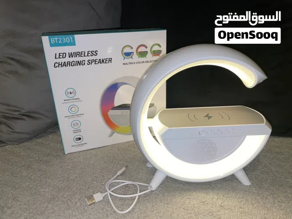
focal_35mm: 26
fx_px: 219
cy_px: 110
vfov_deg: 53.1
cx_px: 146
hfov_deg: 67.3
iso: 32
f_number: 1.6
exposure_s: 1/15
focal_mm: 4.2
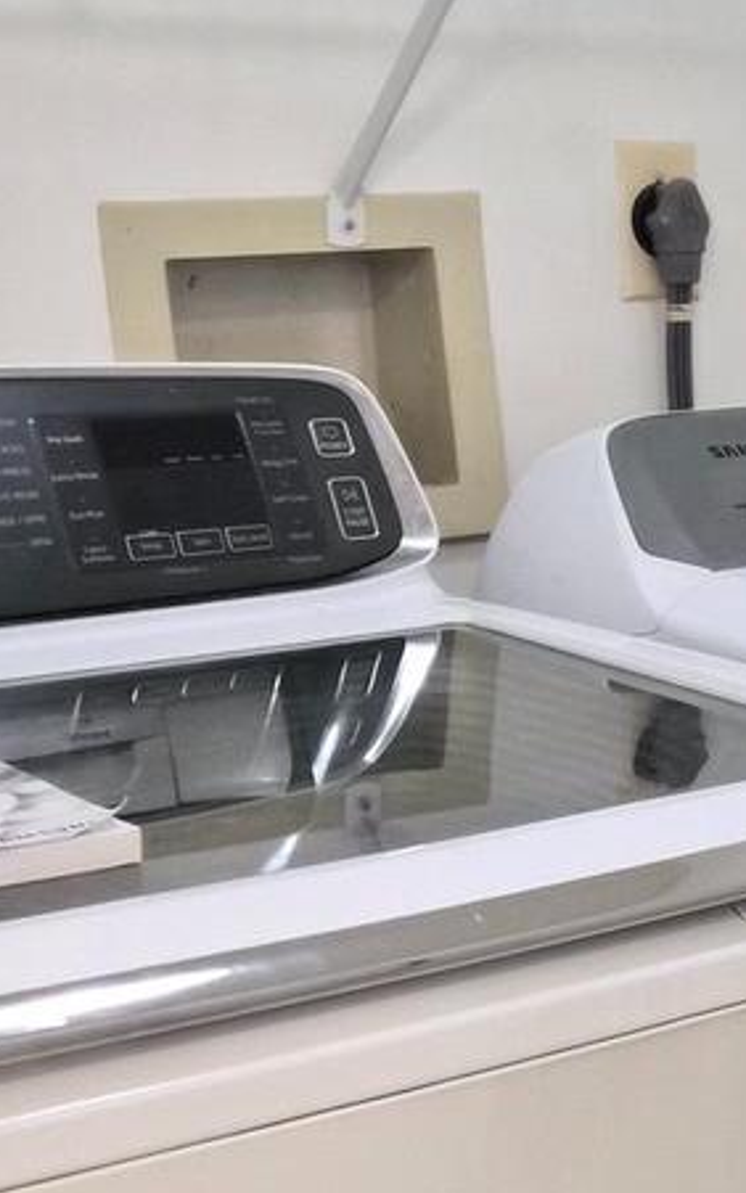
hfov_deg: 14.9
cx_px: 1037
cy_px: 693
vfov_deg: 24.9
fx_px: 2699
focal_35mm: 83
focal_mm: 5.4
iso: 500
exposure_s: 1/120
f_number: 1.8
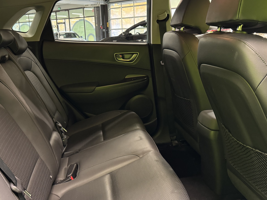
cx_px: 119
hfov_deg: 51.3
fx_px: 278
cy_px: 98
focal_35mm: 36
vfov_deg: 39.7
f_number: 1.78
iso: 800
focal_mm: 6.76
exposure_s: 1/33
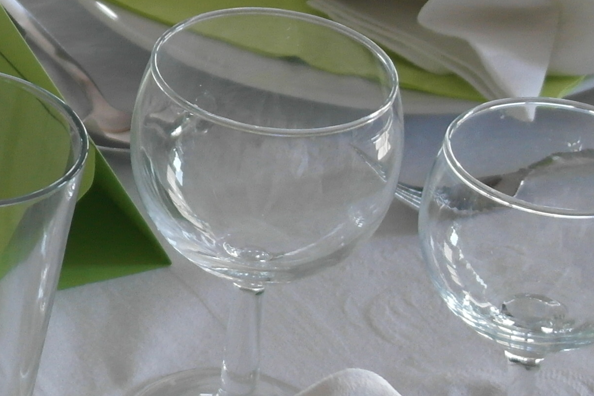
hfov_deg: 8.3
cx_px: -452
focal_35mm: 240
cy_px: -139
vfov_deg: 5.7
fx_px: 3961
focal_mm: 35
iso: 400
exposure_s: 1/100
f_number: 4.5
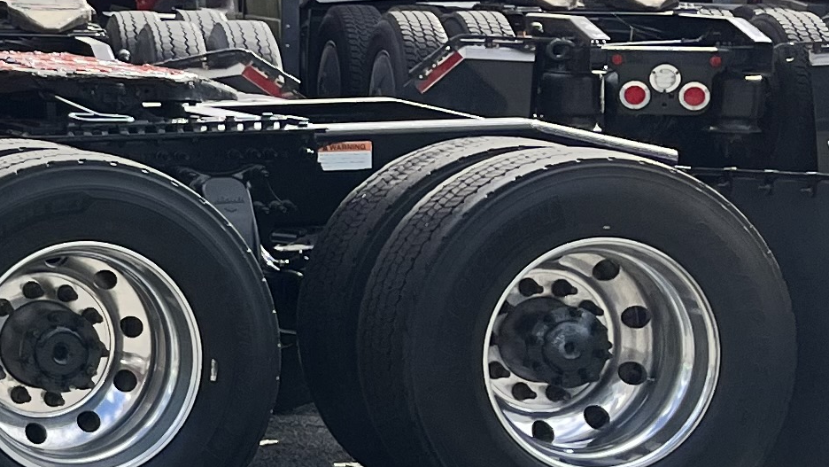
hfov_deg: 14.5
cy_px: 10
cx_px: -852
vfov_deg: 9.9
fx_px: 2682
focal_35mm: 122
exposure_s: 1/1647
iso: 50
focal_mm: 5.1
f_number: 1.6
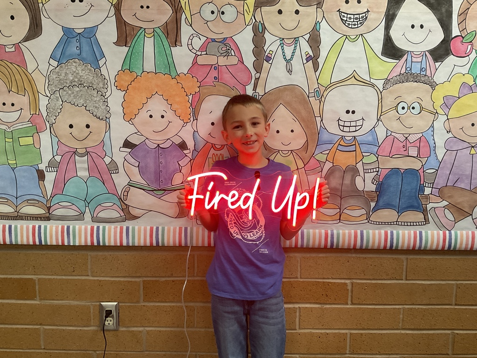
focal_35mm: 29
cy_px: 179
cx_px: 238
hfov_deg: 61.7
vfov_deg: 48.2
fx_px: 400
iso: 125
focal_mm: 3
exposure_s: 1/60
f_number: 1.8
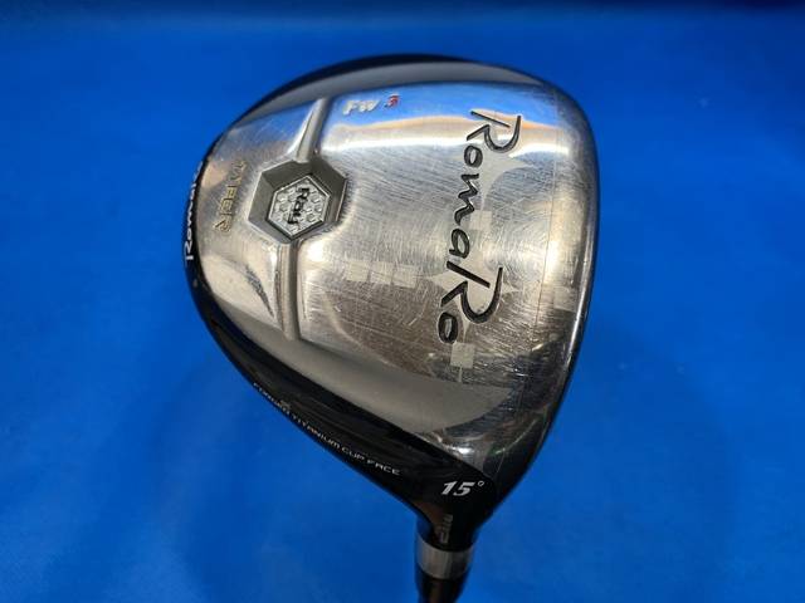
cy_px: 302
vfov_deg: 53.1
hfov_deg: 67.3
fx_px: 605
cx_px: 402
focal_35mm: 26
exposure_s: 1/60
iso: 50
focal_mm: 4.25
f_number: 1.8
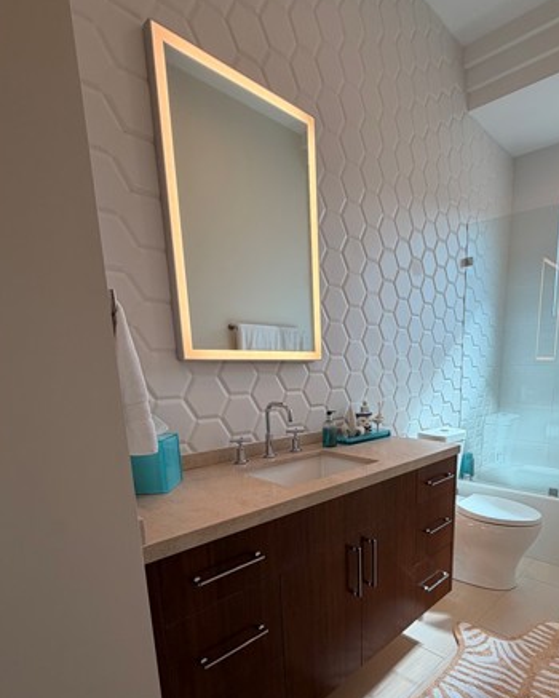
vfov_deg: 78.3
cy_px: 452
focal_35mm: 20
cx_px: 371
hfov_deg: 66.4
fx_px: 413
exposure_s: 1/120
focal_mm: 2.22
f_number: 2.2
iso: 50
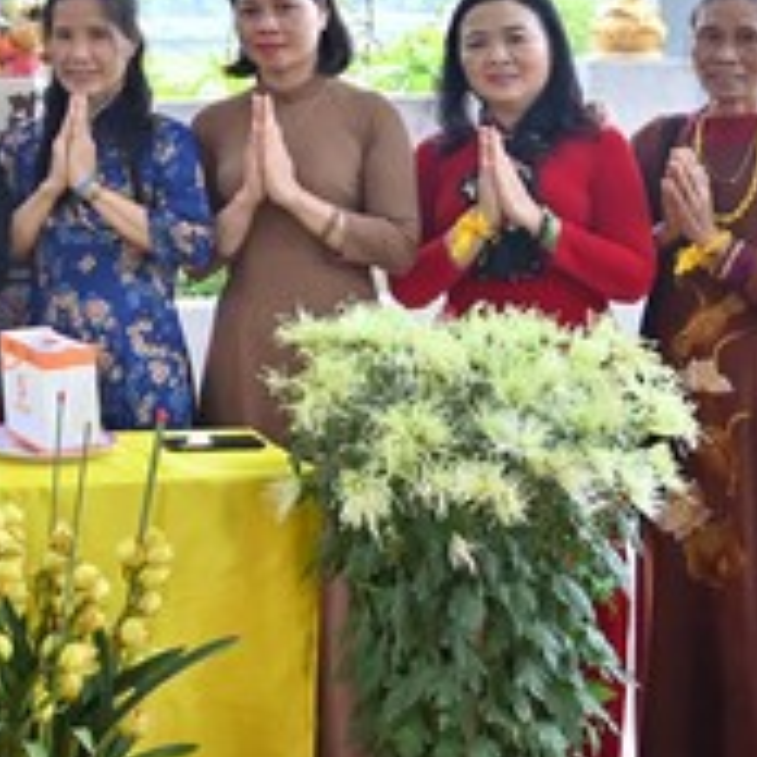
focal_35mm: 95
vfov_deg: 17.9
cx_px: -466
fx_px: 2350
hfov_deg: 16.3
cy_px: 39
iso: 800
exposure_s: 1/60
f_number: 5
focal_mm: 30
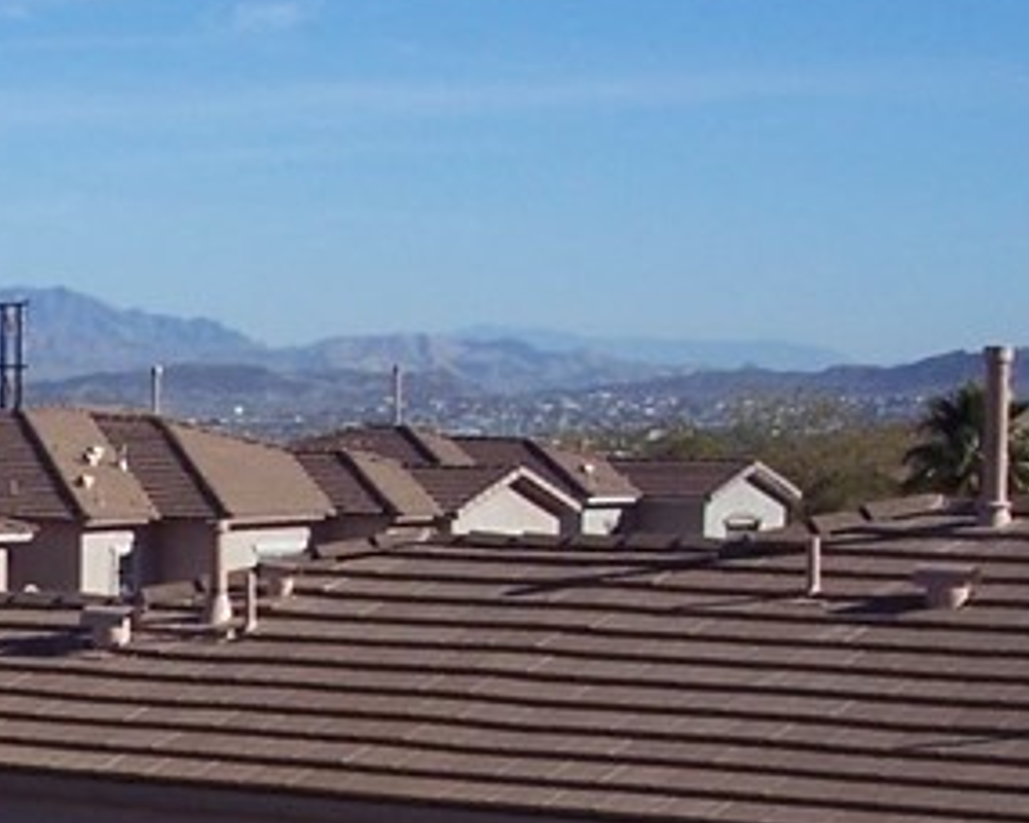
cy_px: 754
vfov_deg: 11.2
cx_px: -455
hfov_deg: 13.4
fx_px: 4172
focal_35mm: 137
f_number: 5.6
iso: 100
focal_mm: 8
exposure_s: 1/750
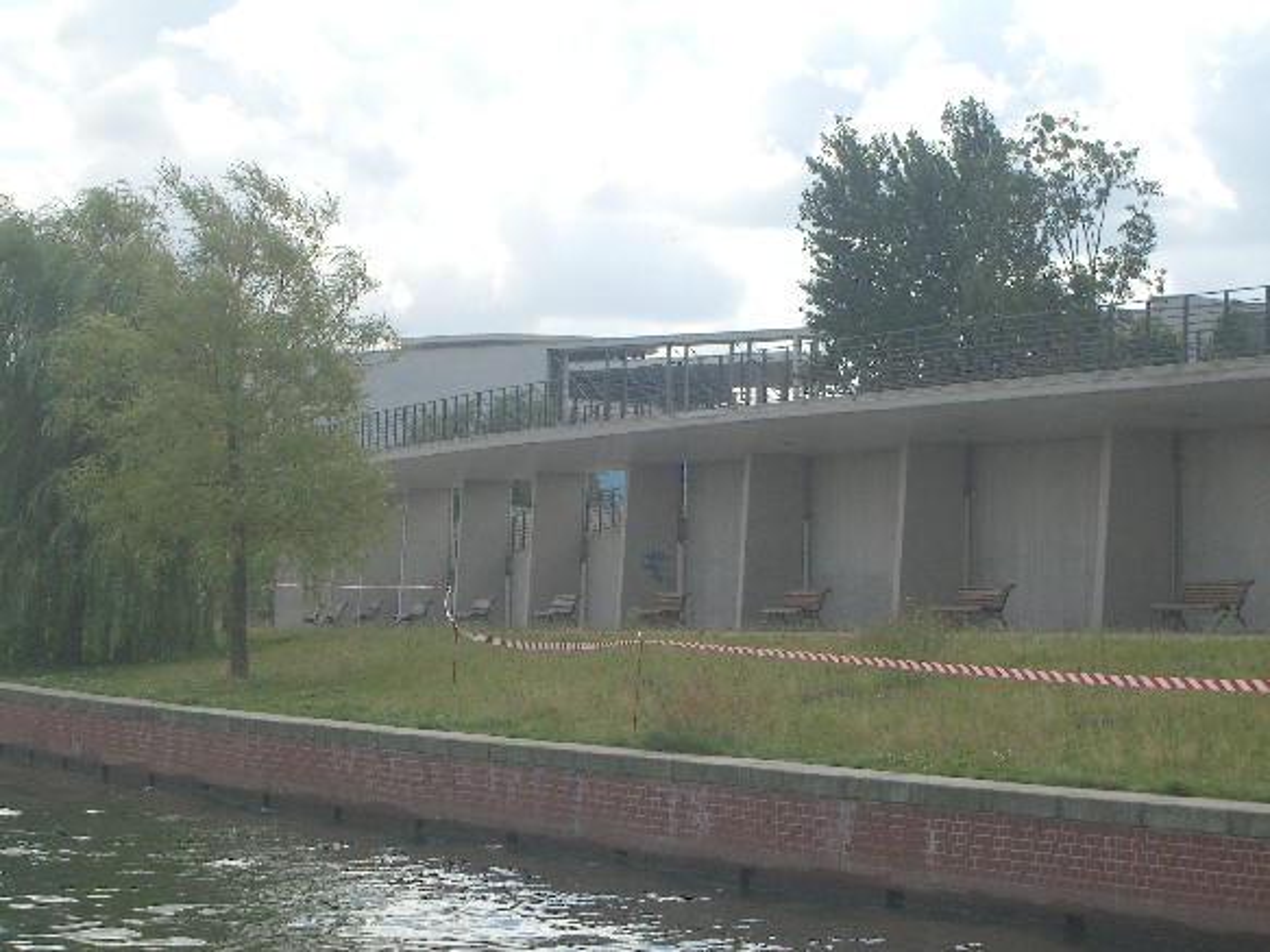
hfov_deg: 17.3
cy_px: 476
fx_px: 4182
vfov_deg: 13.0
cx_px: 635
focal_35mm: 114
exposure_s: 1/250
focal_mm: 23.7
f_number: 7.4
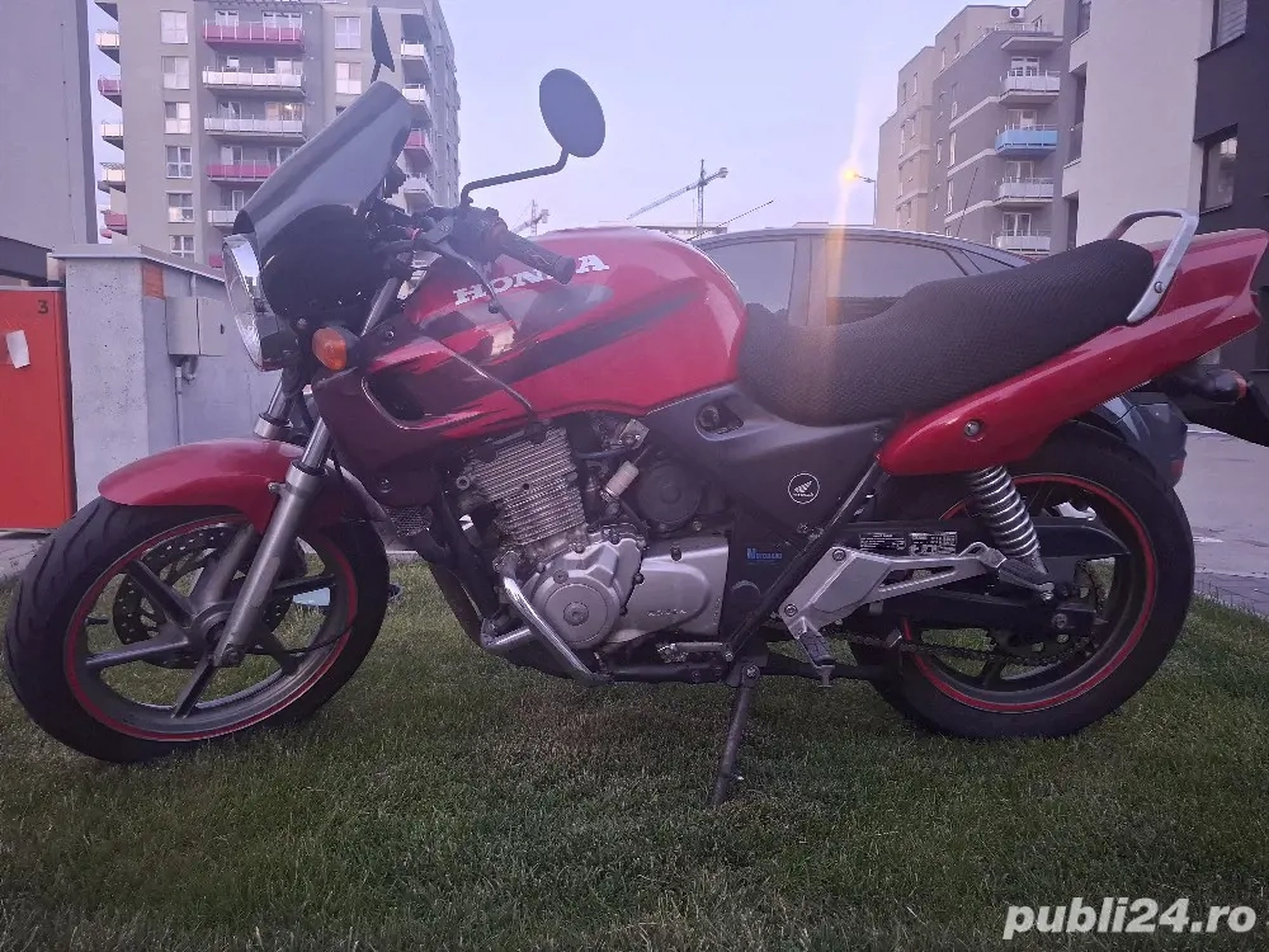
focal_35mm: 23
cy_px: 476
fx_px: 843
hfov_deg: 73.9
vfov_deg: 58.9
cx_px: 634
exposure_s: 1/25
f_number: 1.8
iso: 400
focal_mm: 5.54
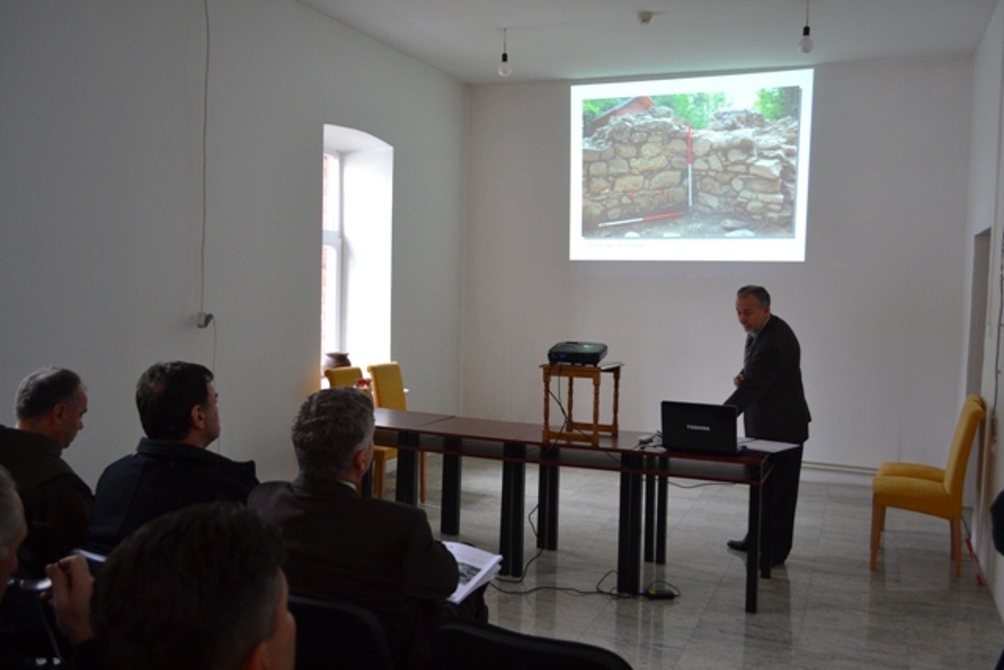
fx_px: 837
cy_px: 335
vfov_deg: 43.6
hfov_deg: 61.9
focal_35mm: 30
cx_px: 502
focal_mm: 20
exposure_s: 1/60
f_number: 3.8
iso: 800
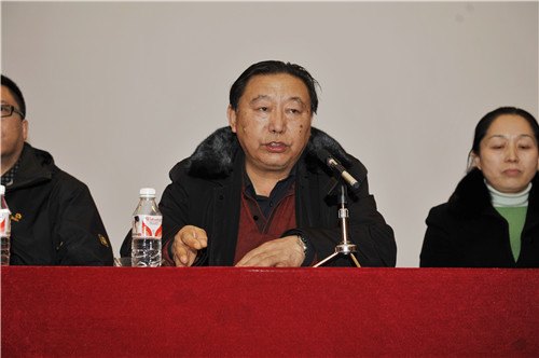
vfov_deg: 19.4
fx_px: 1047
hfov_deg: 28.9
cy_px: 179
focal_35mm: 70
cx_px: 270
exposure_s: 1/60
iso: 250
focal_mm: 70
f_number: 5
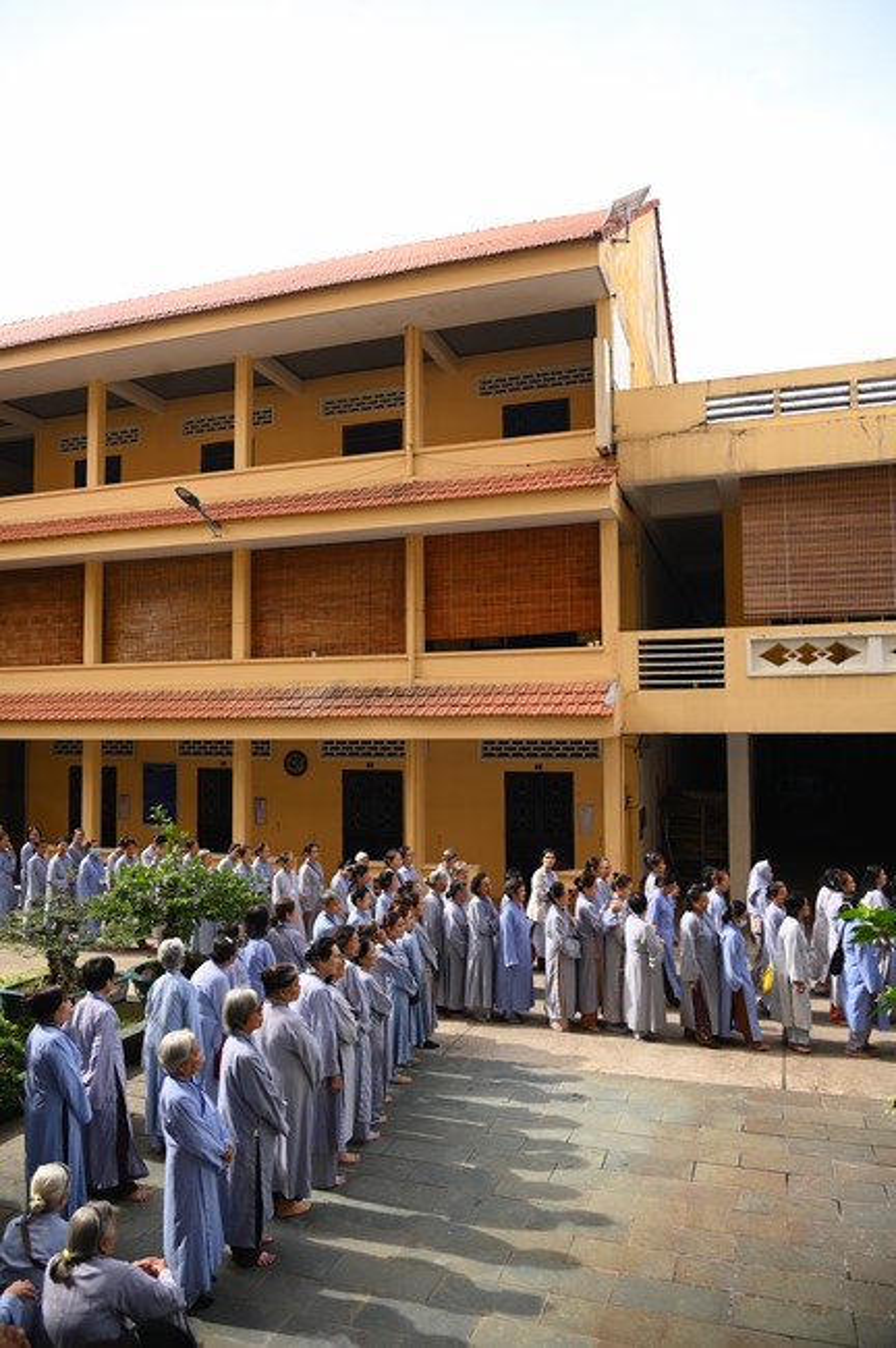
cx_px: 448
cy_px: 674
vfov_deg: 73.8
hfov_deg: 53.0
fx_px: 898
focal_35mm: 24
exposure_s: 1/250
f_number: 4
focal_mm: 24
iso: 100
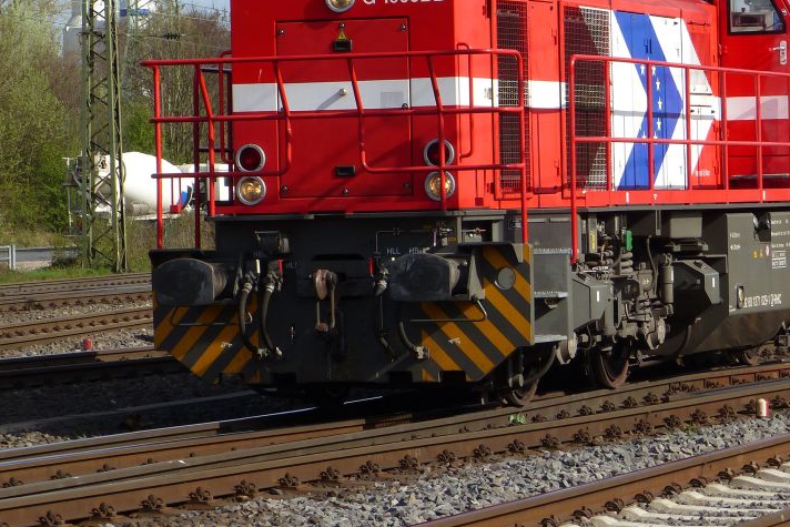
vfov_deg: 7.2
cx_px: 517
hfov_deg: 10.8
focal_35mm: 191
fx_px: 4192
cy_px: 124
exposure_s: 1/1000
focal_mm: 19.6
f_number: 4
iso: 100
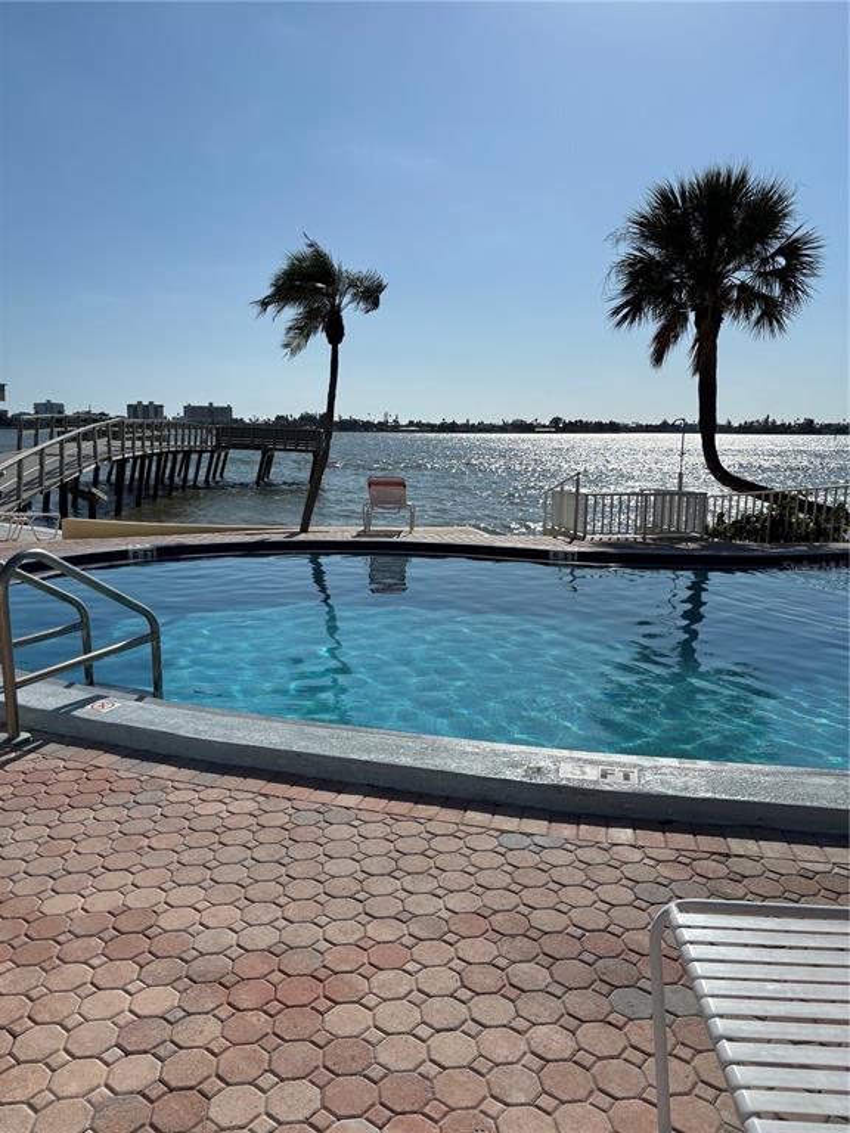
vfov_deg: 67.3
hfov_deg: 53.1
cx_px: 425
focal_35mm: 26
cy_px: 566
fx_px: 851
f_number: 1.6
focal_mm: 5.96
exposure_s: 1/12195
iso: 50
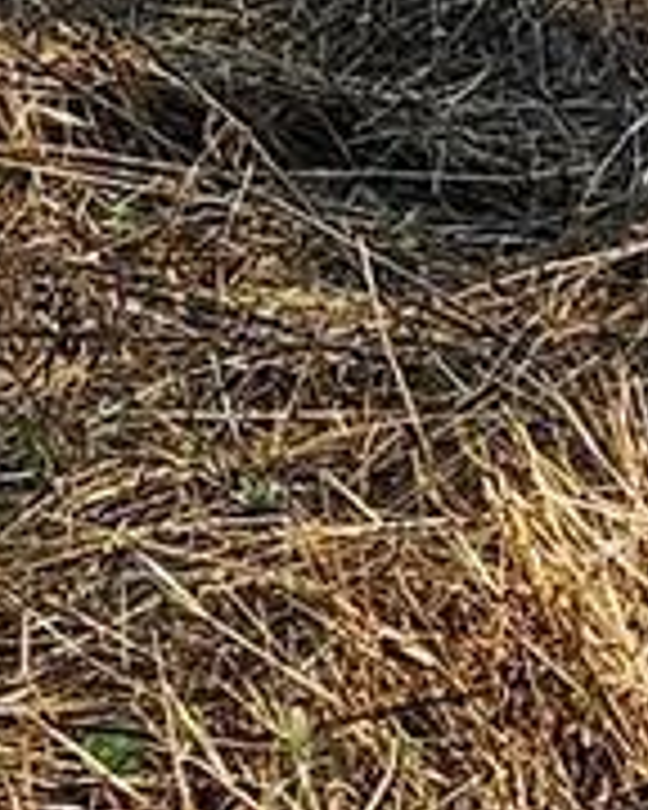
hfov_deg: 8.1
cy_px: -878
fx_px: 4579
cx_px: 398
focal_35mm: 191
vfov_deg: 9.4
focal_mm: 5.4
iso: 25
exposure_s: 1/497
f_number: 1.8
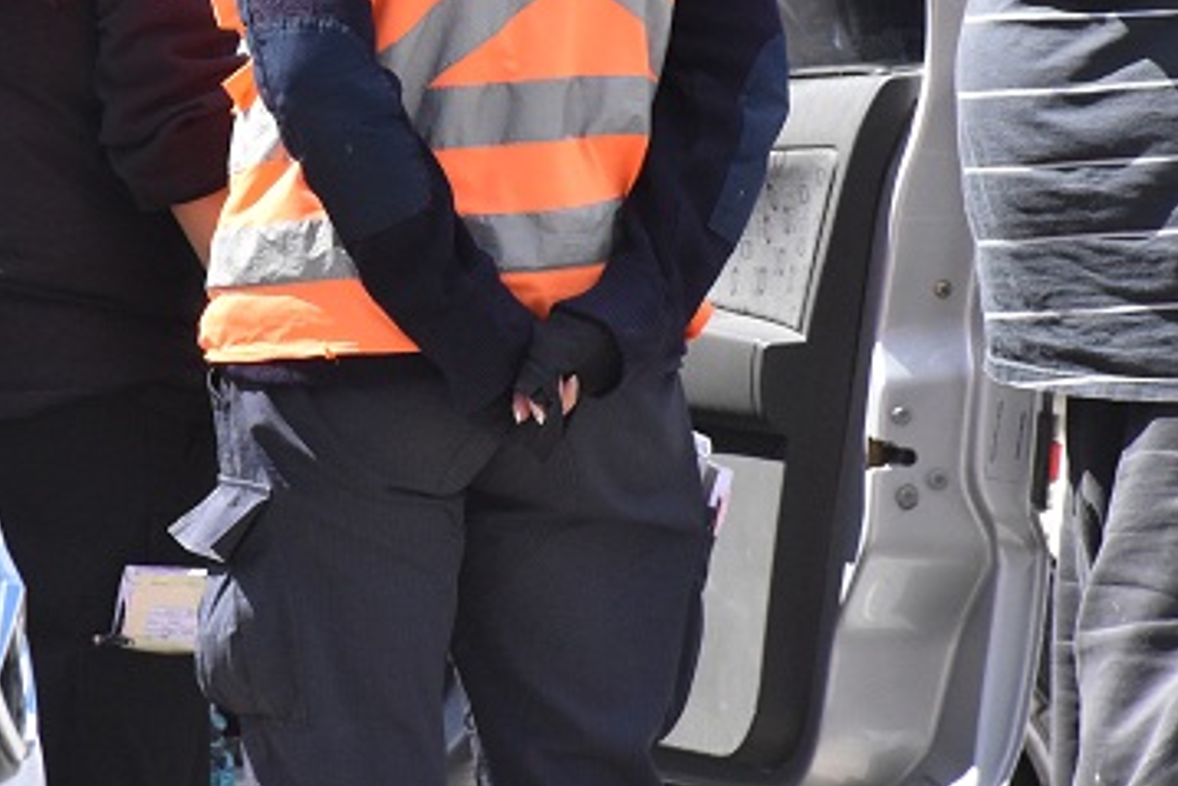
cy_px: 104
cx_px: 260
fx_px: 15352
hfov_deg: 4.4
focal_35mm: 469
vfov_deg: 2.9
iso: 1600
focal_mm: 140
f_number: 8
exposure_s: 1/2000
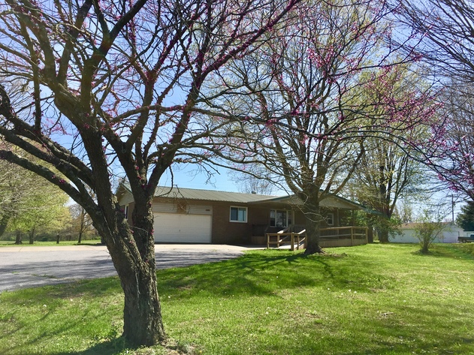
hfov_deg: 61.7
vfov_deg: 48.2
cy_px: 178
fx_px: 397
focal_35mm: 29
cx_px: 237
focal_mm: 4.15
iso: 25
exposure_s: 1/1479
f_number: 2.2
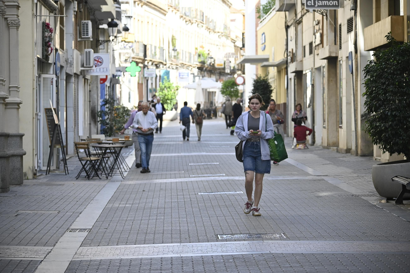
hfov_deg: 11.9
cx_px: 205
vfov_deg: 8.0
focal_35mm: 172
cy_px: 136
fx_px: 1964
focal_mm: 115
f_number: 5
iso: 400
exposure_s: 1/500
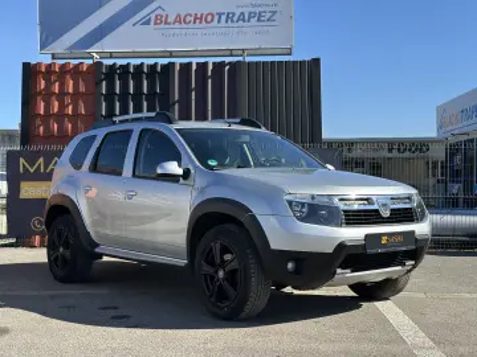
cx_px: 238
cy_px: 178
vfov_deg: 30.3
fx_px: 661
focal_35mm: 48
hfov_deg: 39.7
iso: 80
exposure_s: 1/4566
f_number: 1.78
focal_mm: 6.86
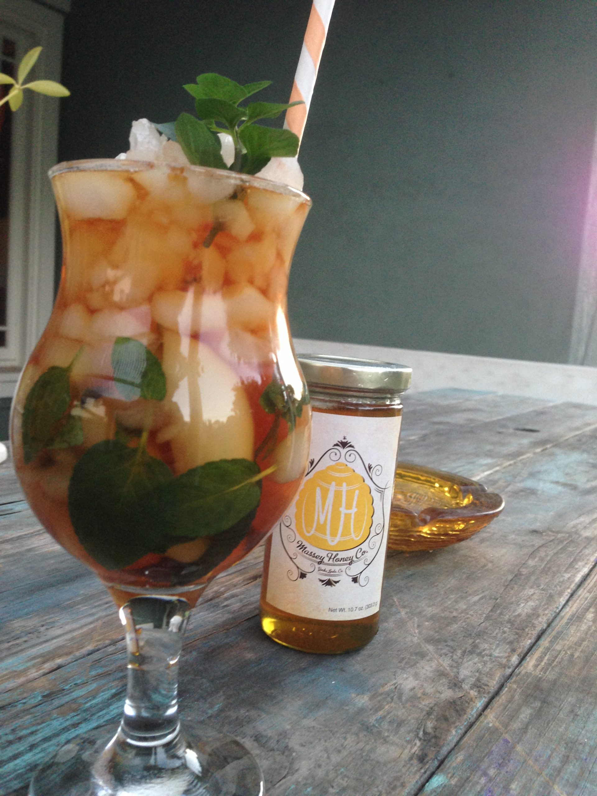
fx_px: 759
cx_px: 298
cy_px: 398
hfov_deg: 42.9
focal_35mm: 33
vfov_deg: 55.4
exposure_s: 1/20
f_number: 2.4
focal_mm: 4.13
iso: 160
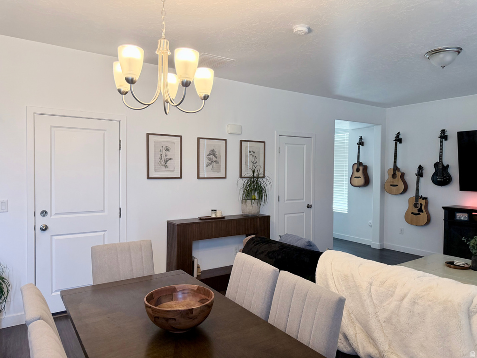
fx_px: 331
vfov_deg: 56.8
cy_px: 179
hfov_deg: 71.6
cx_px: 238
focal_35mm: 24
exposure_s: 1/195
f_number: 1.78
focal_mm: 6.76
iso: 200
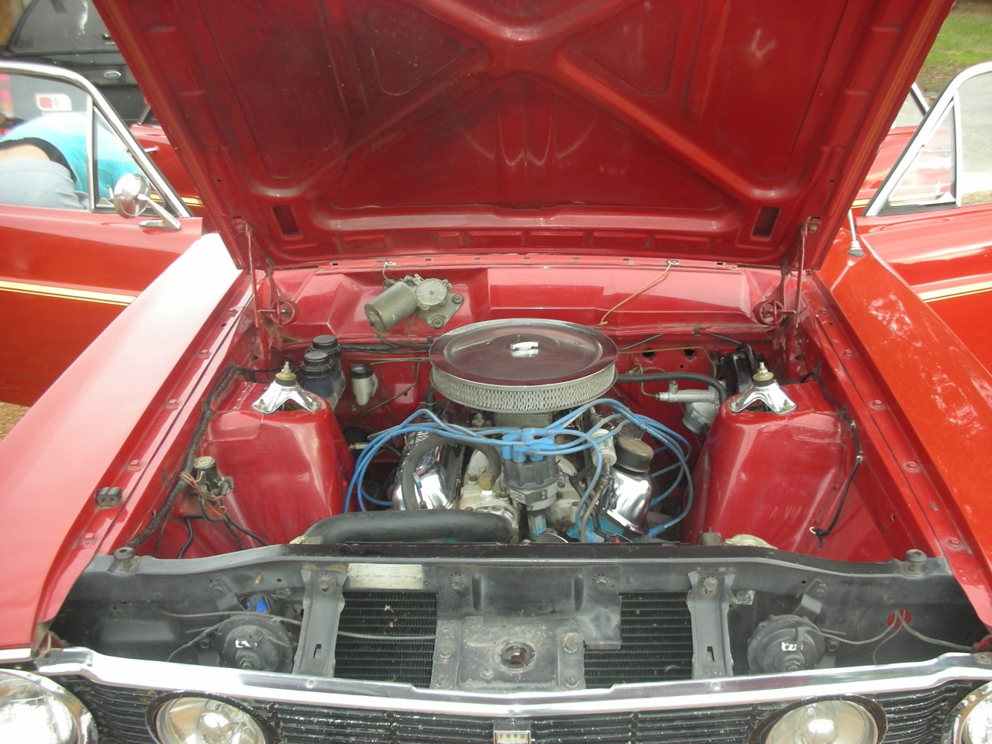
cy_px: 372
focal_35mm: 35
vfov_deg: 40.7
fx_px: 1003
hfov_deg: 52.6
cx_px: 496
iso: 59
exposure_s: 1/30
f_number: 3
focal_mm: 5.8
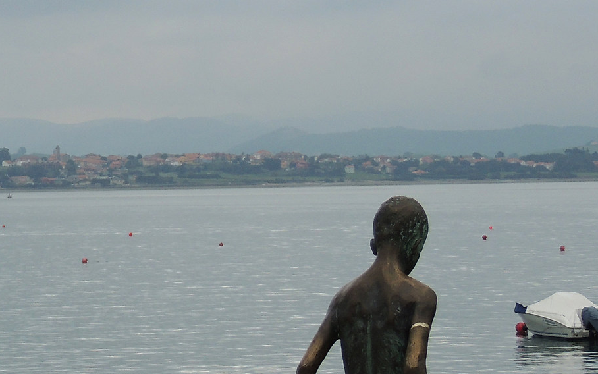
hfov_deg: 12.1
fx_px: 2739
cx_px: -149
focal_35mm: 168
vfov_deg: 7.8
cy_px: 250
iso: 100
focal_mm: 10.7
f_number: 3.7
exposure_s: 1/640
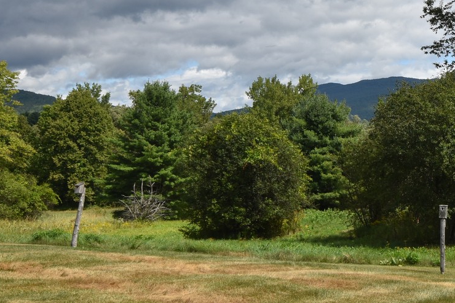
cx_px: 469
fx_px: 922
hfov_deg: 26.1
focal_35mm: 73
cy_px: 112
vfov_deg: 18.6
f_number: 13
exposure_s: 1/200
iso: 100
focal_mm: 20
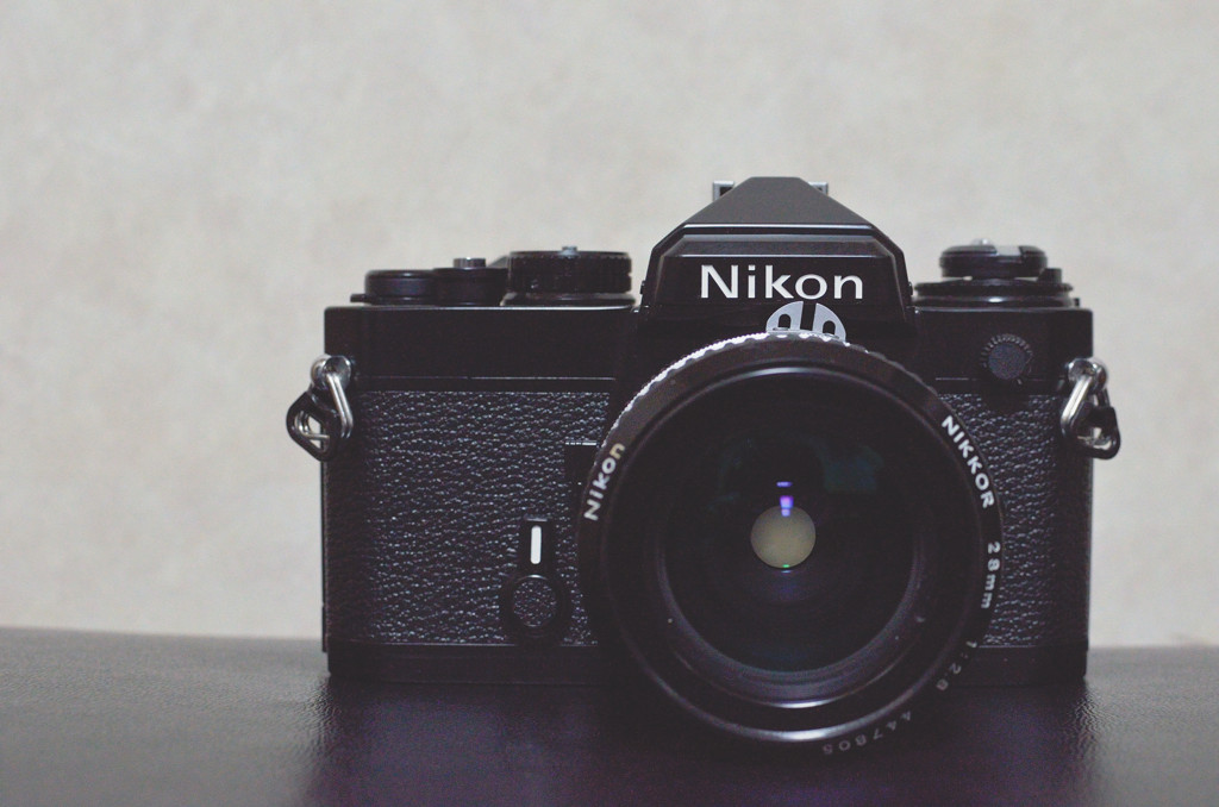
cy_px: 404
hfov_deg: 37.9
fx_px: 1774
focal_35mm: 52
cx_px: 610
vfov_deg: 25.6
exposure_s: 1/45
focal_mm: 35
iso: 1100
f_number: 5.6
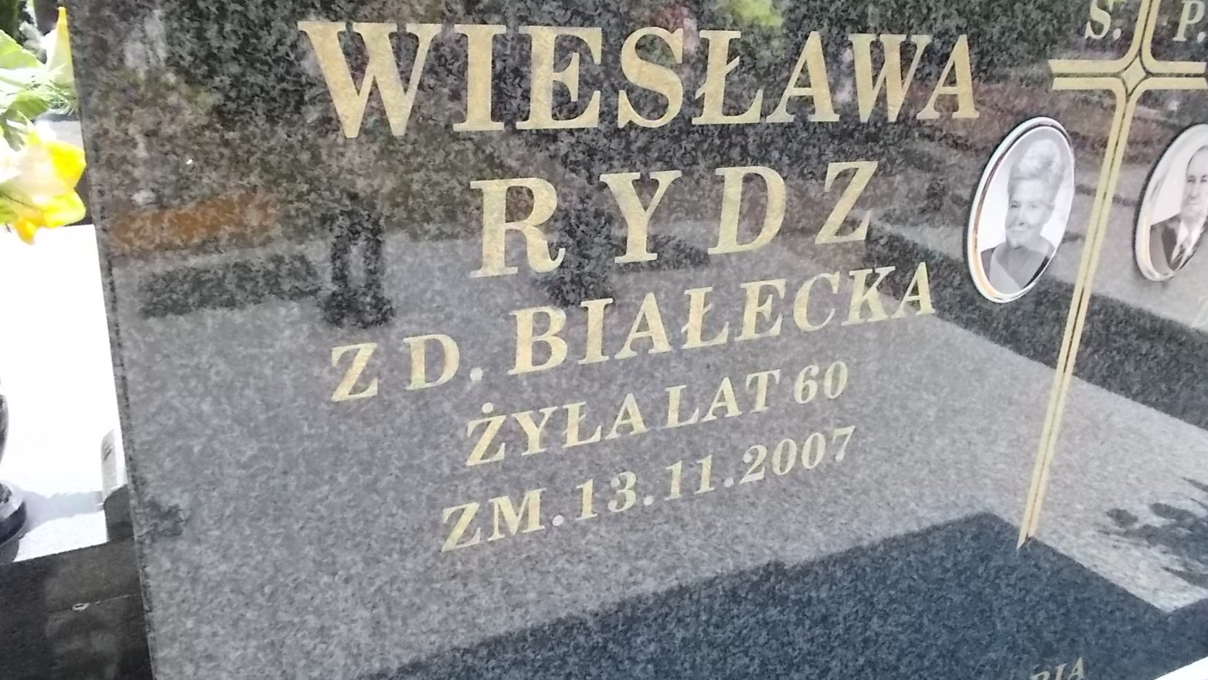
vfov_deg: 40.1
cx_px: 593
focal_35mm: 29
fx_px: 929
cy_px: 301
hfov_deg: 66.1
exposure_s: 1/200
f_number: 8
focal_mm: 4.6
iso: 400
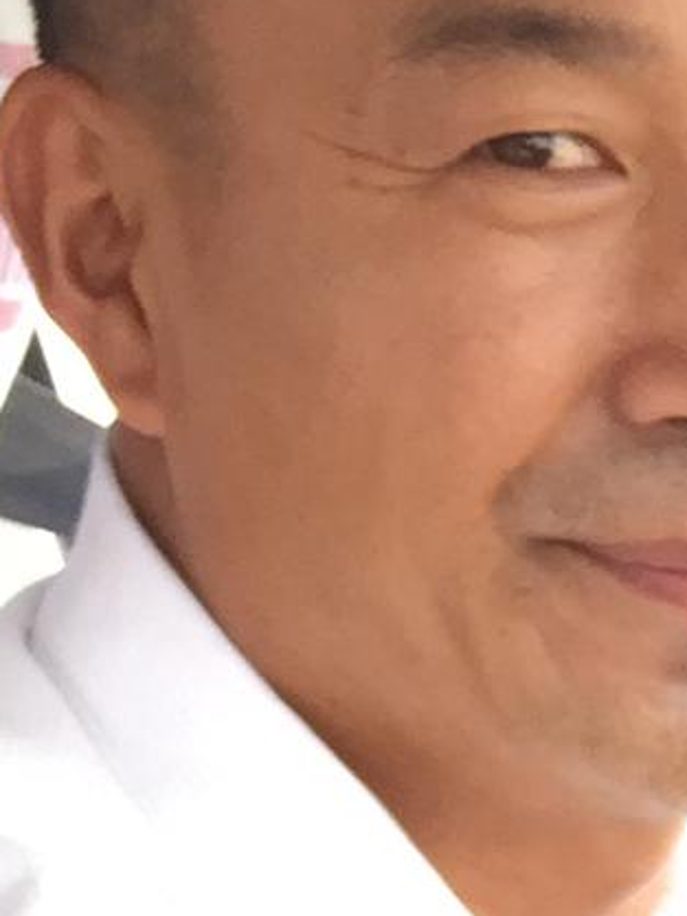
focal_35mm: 190
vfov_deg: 9.1
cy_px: 2341
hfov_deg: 7.1
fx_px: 5025
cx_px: 1914
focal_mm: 4.15
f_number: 2.2
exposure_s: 1/100
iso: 40
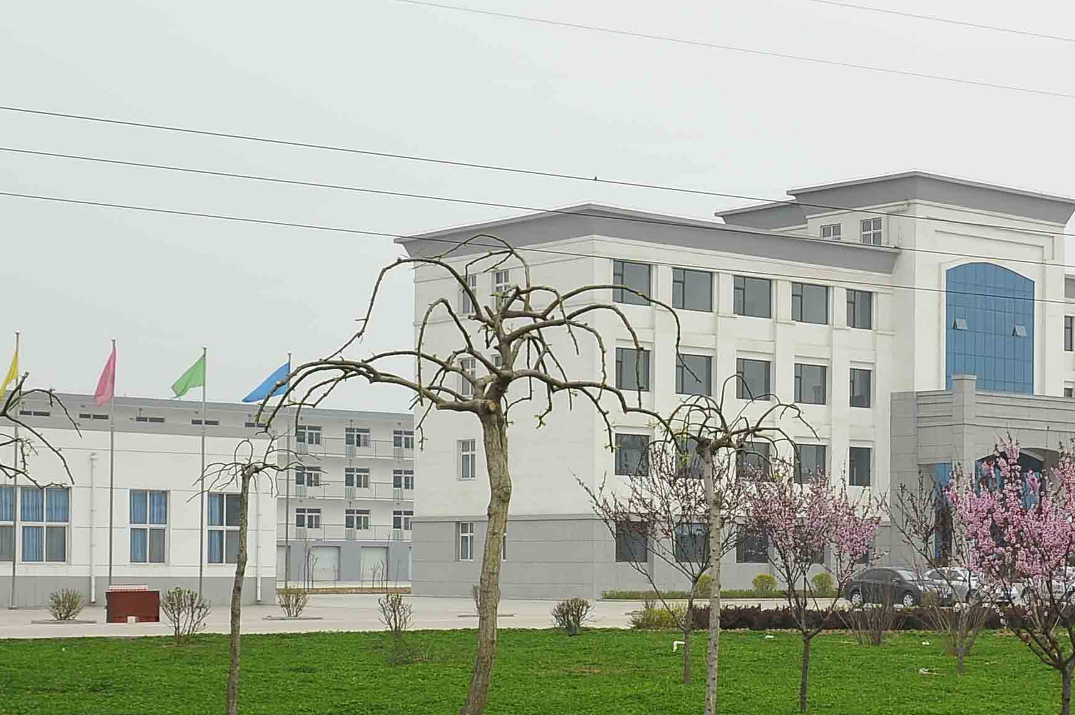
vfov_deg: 17.1
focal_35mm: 79
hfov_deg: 24.6
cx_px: 1051
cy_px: 553
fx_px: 2357
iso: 200
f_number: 13
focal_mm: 32
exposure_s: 1/160
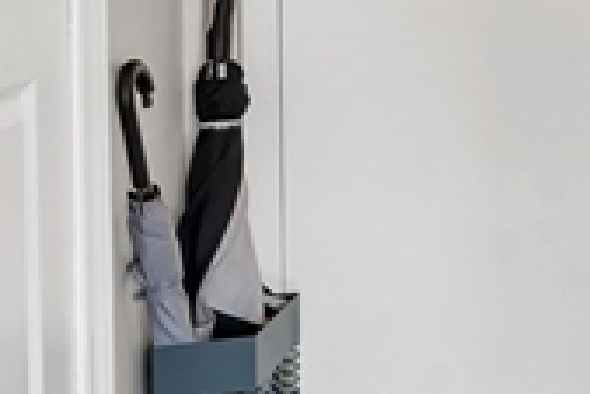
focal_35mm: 97
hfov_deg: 12.6
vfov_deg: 13.6
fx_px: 1591
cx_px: 1623
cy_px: -120
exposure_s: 1/2.5
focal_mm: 16
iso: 320
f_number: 9
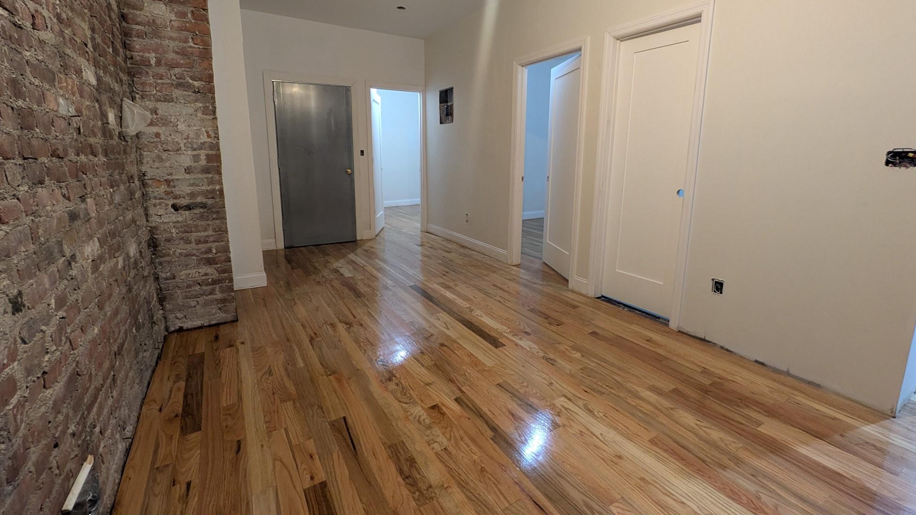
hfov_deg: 99.3
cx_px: 443
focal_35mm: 16
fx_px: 389
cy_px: 217
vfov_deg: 66.7
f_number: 2.2
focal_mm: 1.83
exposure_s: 1/24
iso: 225
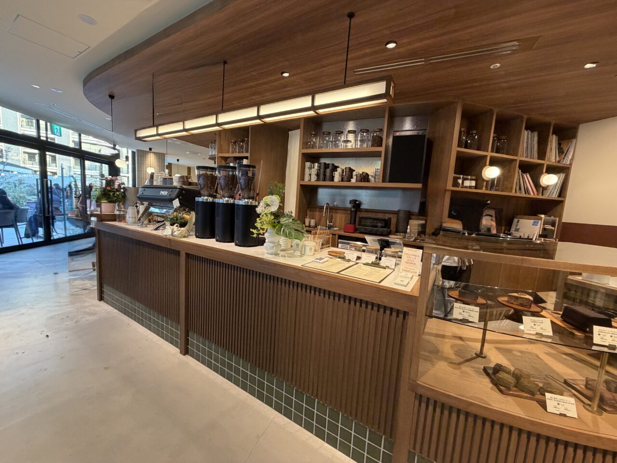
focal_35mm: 14
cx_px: 308
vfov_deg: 85.7
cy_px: 232
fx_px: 250
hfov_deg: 102.1
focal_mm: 2.22
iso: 320
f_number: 2.2
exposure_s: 1/100
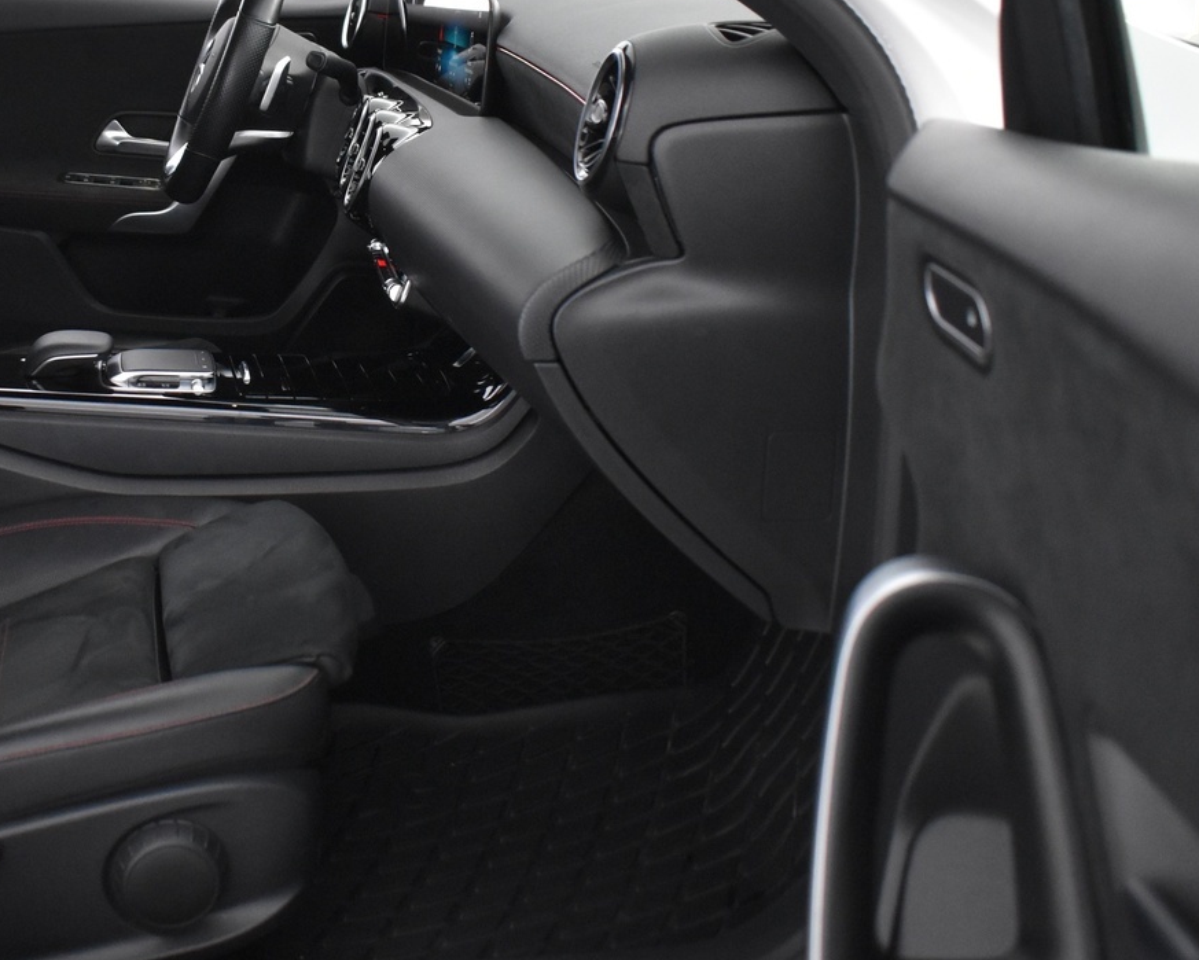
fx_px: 1668
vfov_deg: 31.9
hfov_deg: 38.7
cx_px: 326
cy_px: 328
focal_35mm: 47
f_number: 3.5
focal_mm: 18
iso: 2200
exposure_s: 1/30
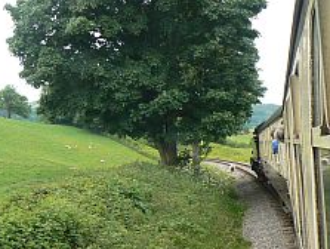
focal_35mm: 58
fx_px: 554
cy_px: 199
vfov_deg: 24.9
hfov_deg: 32.8
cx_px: 225
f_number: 5.6
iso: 80
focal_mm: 6
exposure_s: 1/125
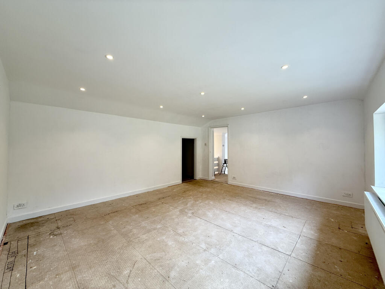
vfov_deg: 85.7
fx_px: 156
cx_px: 192
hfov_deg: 102.1
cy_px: 144
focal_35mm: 14
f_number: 2.2
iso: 64
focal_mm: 2.22
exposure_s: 1/100
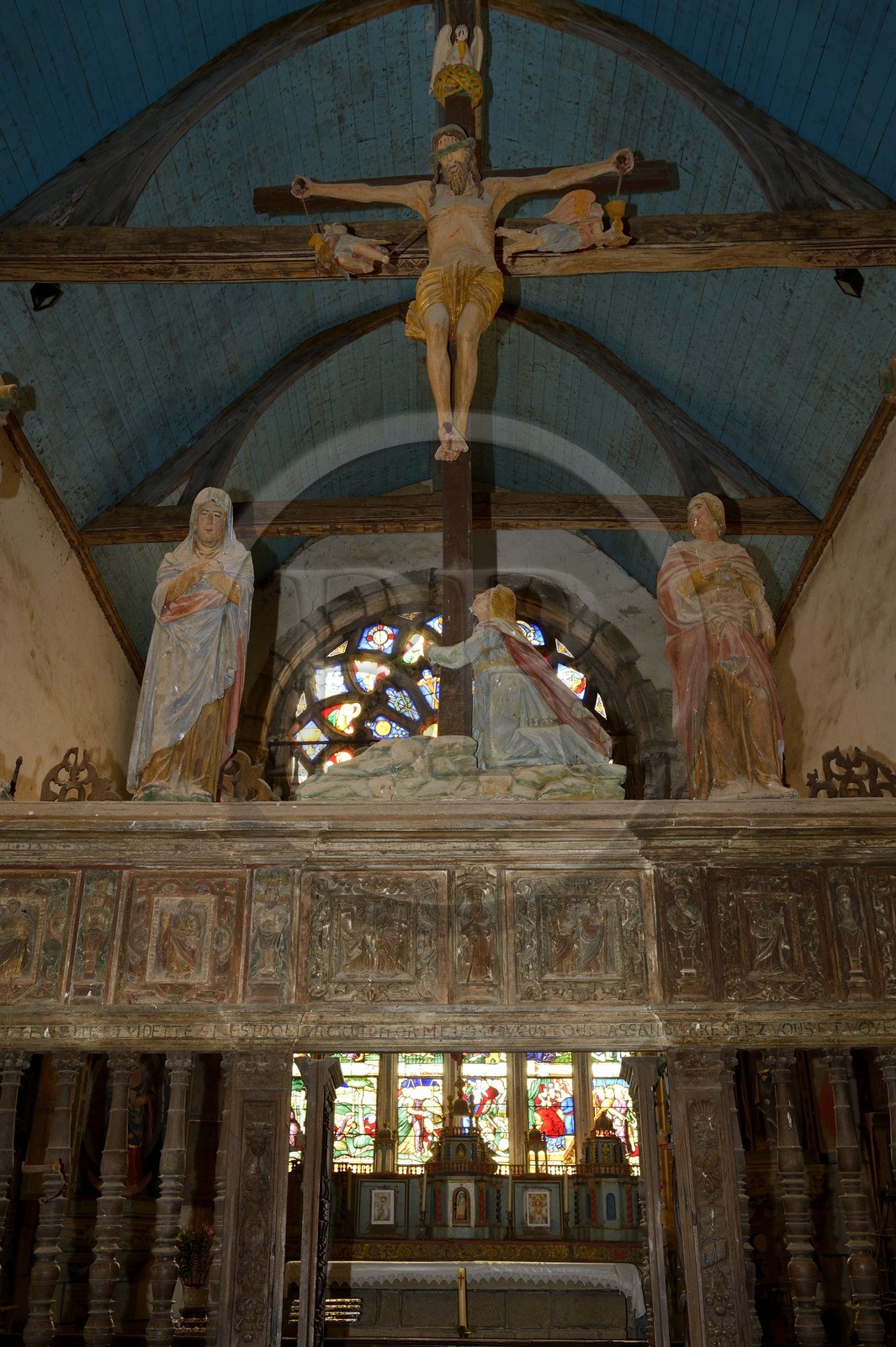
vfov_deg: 58.7
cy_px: 674
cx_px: 448
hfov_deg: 41.1
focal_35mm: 32
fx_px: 1196
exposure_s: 1/60
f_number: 7.1
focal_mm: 32
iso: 800
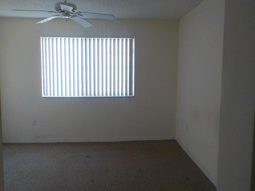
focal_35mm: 30
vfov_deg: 46.8
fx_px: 221
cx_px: 128
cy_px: 96
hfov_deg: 60.0
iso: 250
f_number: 3.3
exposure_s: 1/30
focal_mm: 4.1
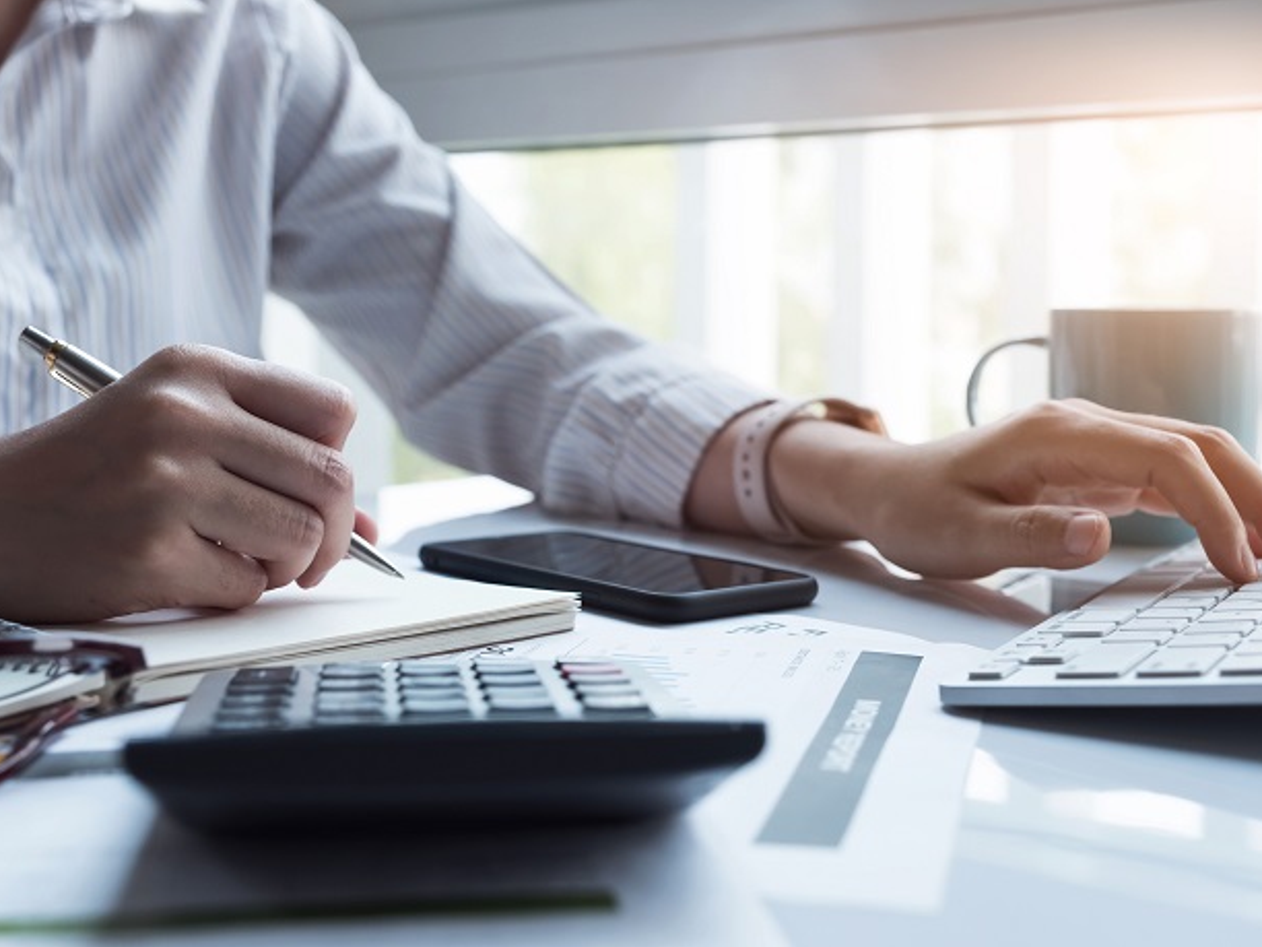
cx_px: 643
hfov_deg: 42.9
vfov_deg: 32.9
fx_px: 1604
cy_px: 472
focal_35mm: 44
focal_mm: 26.6
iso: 800
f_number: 3.6
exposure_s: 1/25
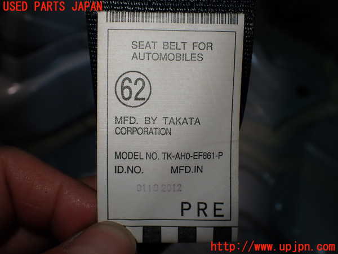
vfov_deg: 46.8
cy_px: 127
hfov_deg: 60.0
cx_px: 169
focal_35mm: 30
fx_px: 293
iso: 100
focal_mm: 5.4
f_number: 2.3
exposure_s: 1/200
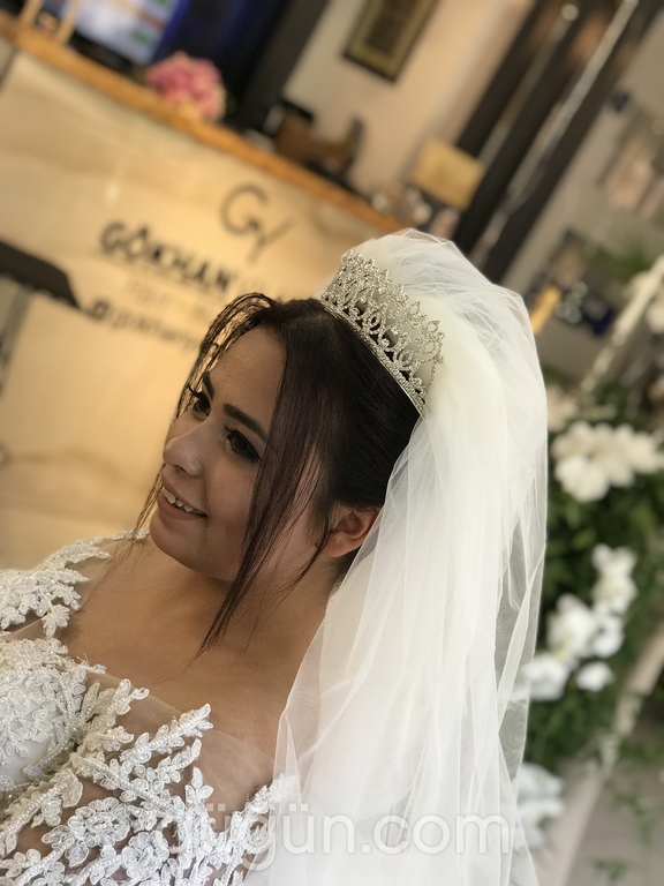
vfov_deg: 33.8
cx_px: 332
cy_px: 443
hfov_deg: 25.7
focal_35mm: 57
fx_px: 1458
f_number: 2.8
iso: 40
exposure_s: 1/50
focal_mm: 6.6
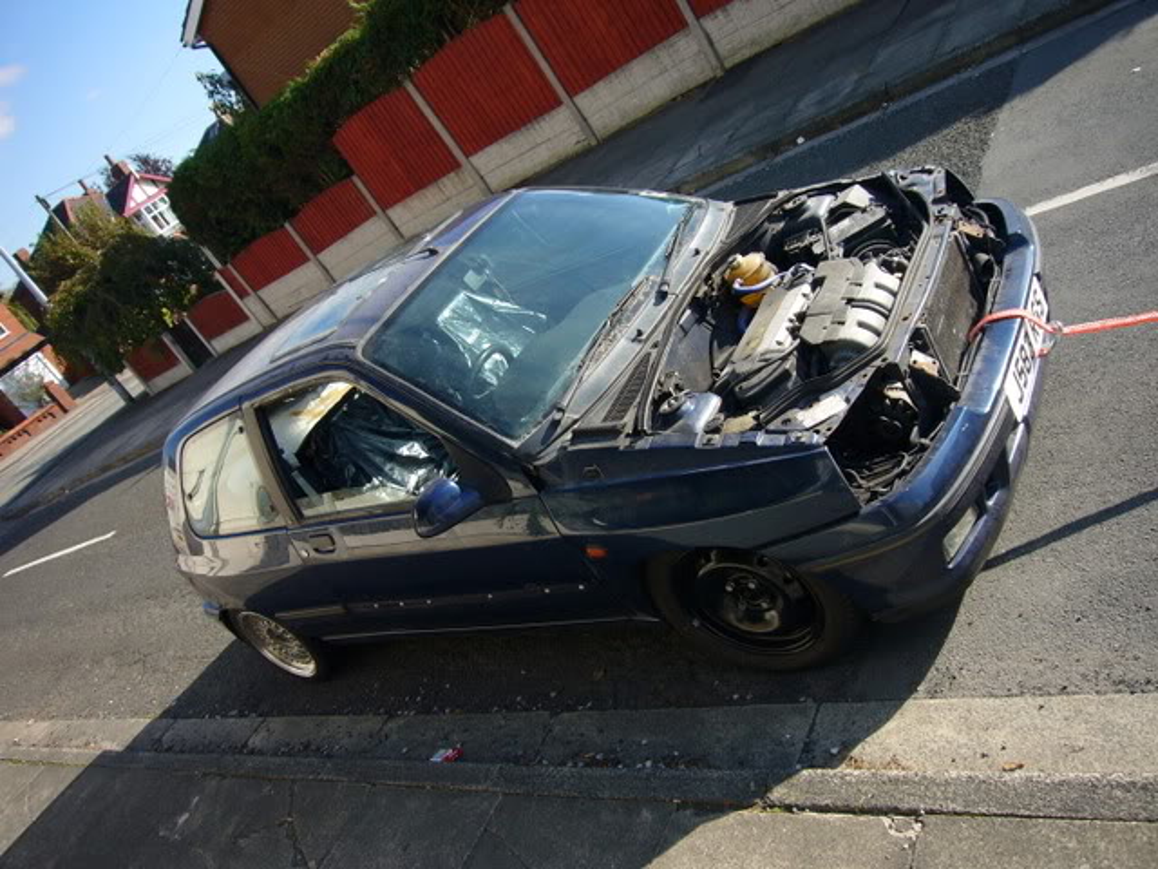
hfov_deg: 63.4
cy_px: 434
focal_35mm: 28
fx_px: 937
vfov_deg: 49.7
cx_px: 579
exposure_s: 1/160
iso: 80
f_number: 5.6
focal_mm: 4.6
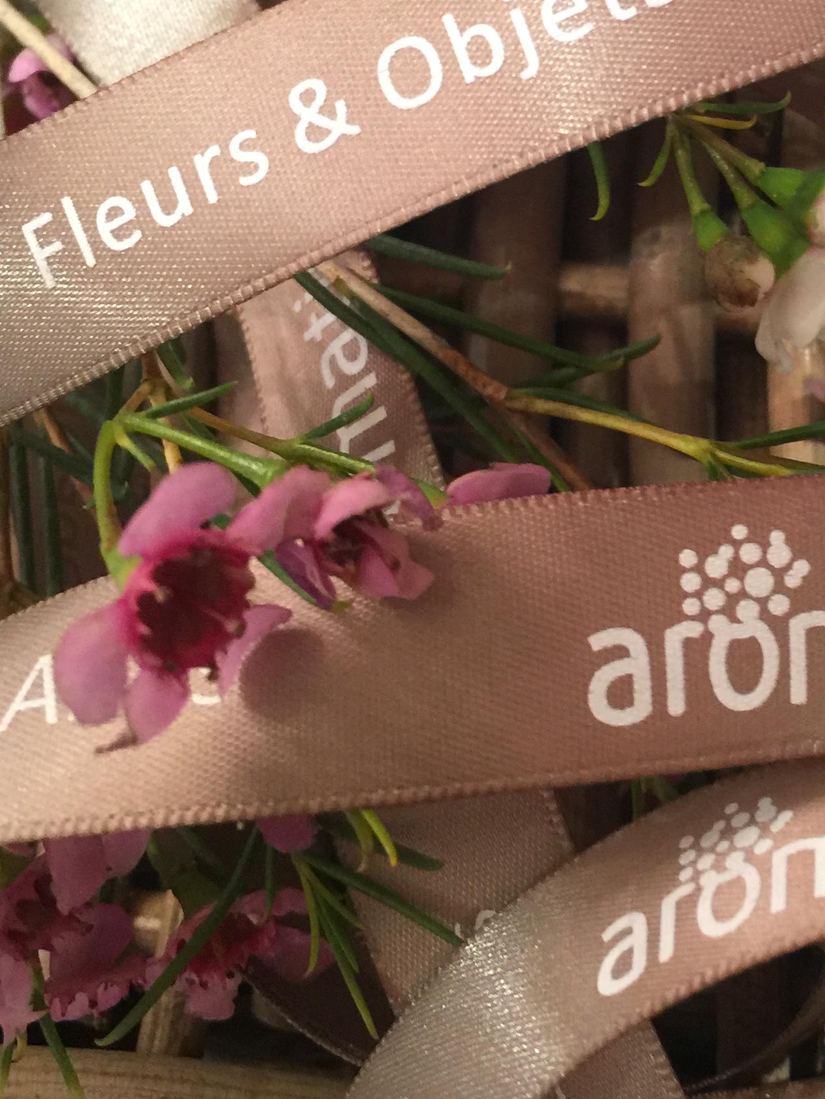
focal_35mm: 56
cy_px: 304
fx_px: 1779
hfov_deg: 25.2
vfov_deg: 33.8
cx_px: 755
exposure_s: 1/17
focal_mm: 4.15
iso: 100
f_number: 2.2
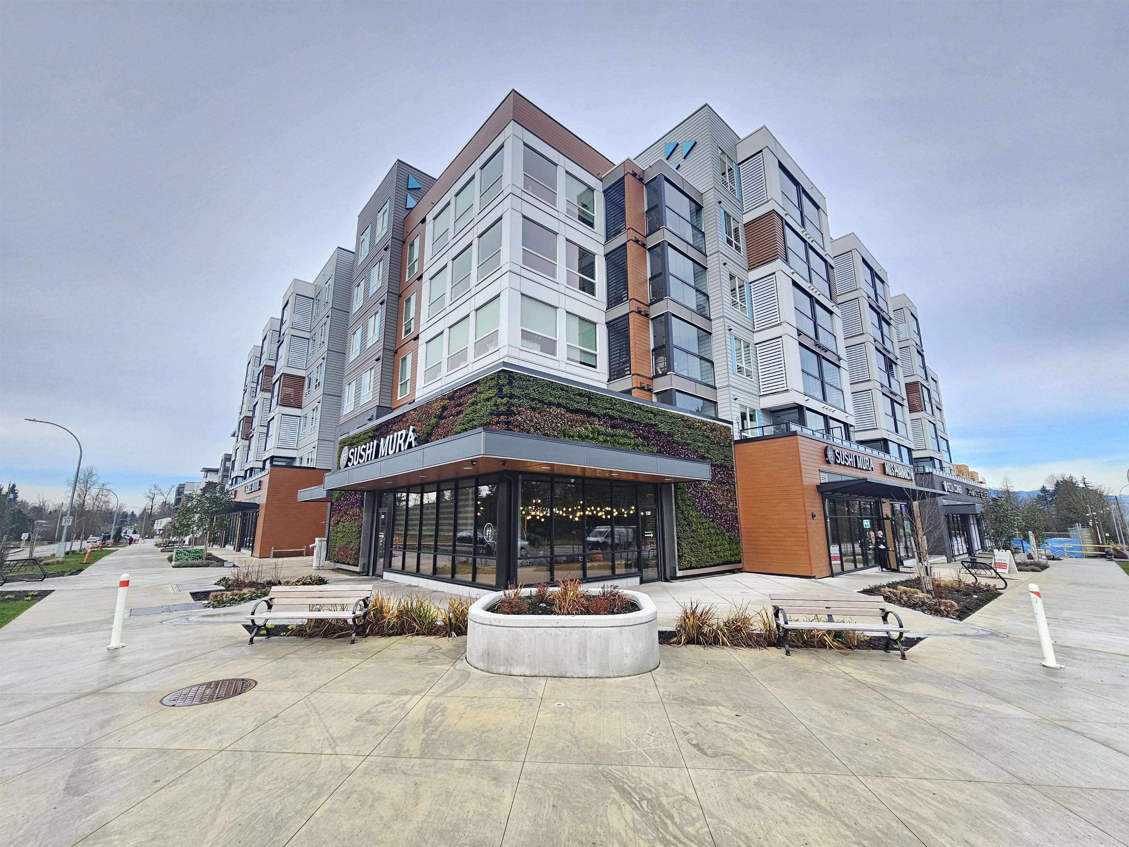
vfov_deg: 89.9
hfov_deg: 106.2
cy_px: 424
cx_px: 564
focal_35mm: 13
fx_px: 424
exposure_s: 1/352
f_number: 2.2
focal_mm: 2.2
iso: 50
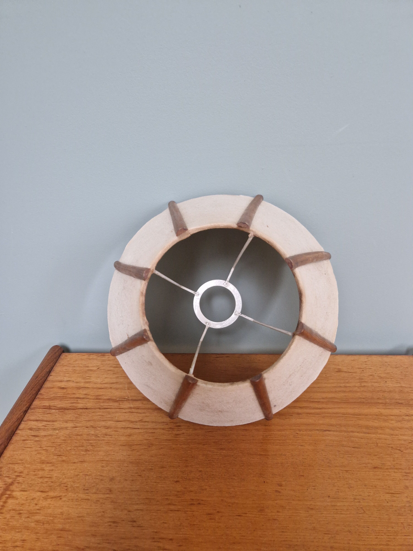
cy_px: 276
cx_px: 206
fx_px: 366
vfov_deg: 73.9
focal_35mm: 23
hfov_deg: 58.9
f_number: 1.8
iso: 100
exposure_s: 1/100
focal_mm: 5.4
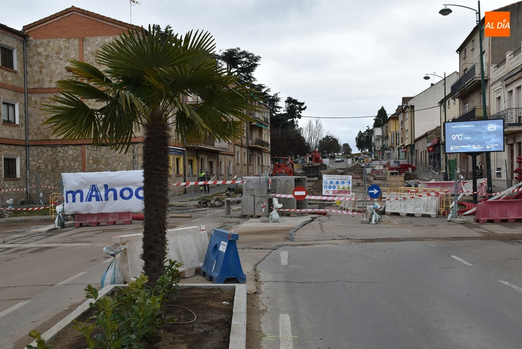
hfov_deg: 49.5
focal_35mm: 39
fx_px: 566
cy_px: 174
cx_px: 261
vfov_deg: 34.3
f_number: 8
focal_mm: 26
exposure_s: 1/250
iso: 220
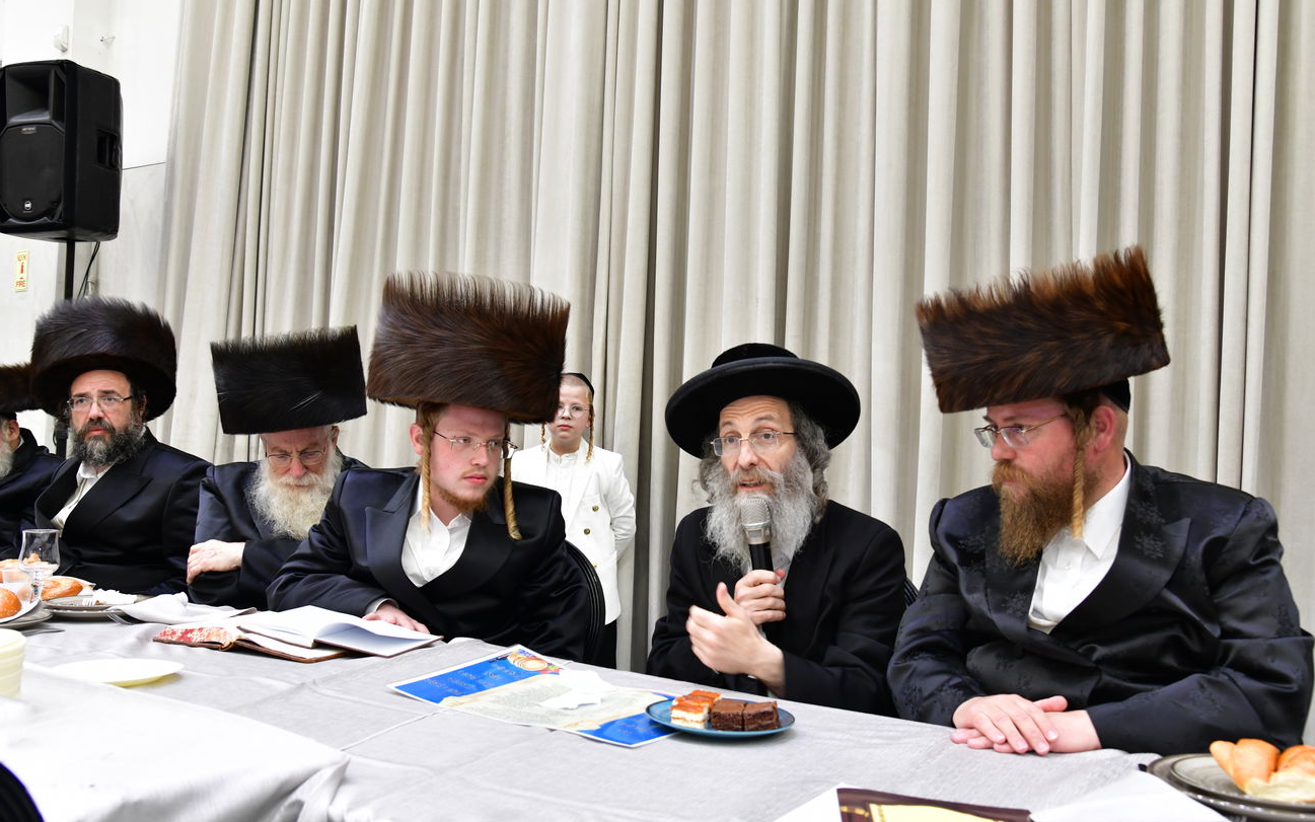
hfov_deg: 58.1
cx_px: 663
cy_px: 390
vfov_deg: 38.3
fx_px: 1183
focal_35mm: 33
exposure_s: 1/100
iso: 1600
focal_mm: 30
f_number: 5.6
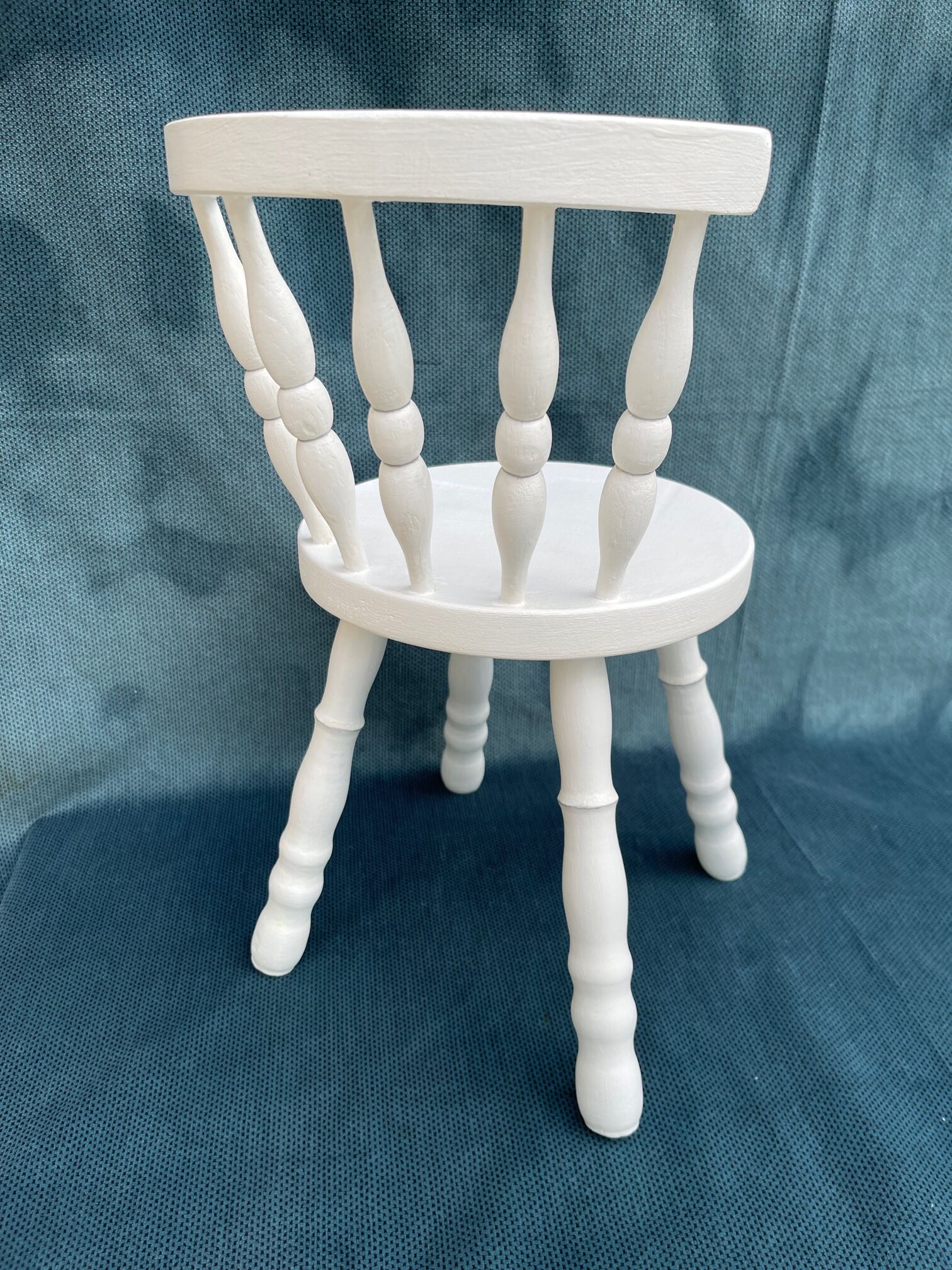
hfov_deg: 53.1
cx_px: 476
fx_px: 953
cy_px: 635
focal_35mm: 26
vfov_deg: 67.3
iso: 32
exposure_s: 1/1689
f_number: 1.6
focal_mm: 5.1
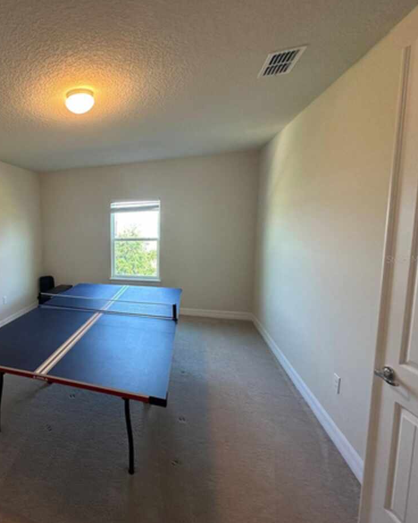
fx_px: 294
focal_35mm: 19
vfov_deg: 83.3
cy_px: 259
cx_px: 66
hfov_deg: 62.8
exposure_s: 1/60
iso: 200
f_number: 2.2
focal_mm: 2.22
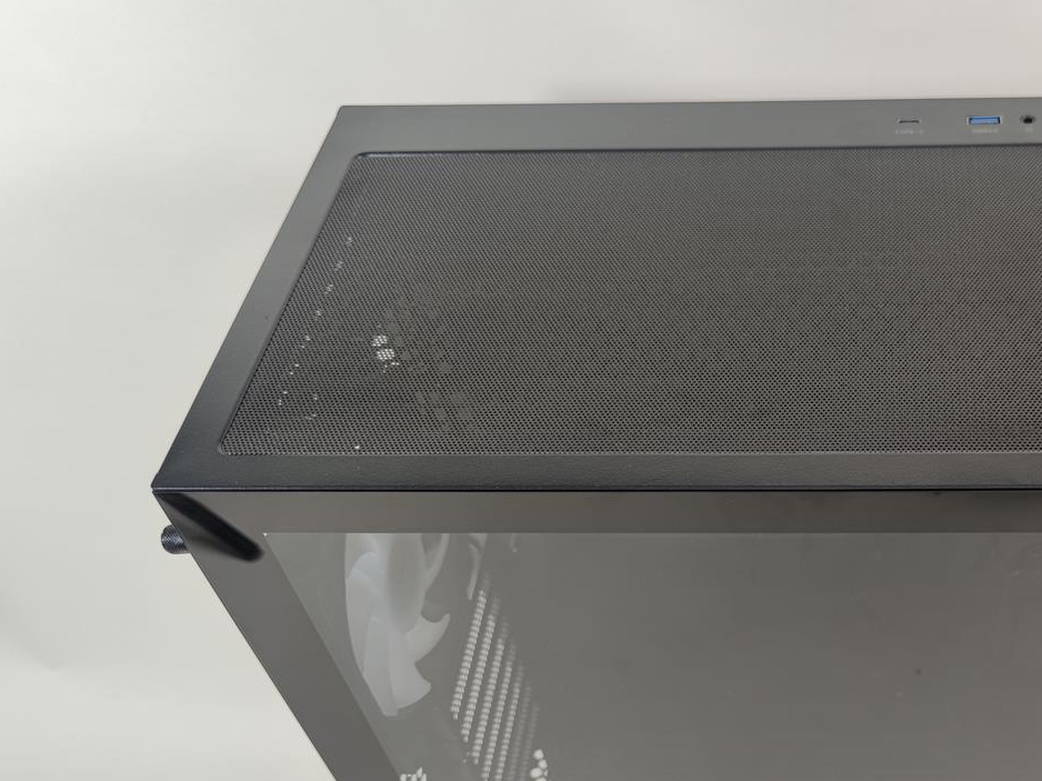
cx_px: 821
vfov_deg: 34.9
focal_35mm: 40
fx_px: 1204
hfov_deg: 44.7
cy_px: 617
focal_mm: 6.78
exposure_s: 1/100
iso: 80
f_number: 1.85
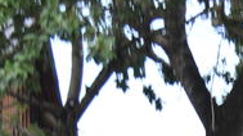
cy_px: 258
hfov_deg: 13.2
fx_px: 1030
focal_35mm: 160
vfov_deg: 7.3
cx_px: 267
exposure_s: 1/80
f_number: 4.5
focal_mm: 30
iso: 200
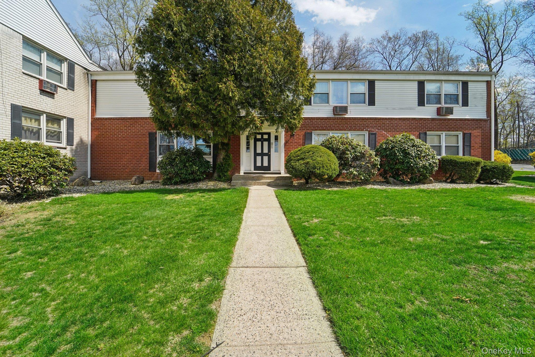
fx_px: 208
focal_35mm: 14
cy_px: 178
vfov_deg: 81.2
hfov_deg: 104.3
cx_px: 268
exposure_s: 1/640
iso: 400
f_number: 8
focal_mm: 14
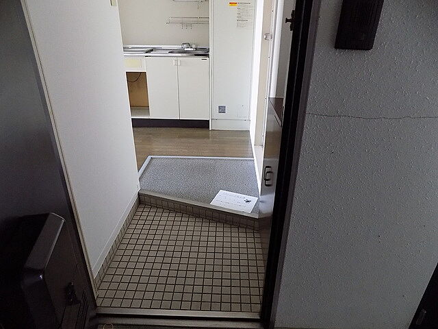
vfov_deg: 58.9
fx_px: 291
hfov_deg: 73.9
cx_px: 219
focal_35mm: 23
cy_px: 164
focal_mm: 4
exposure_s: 1/25
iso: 400
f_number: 3.1
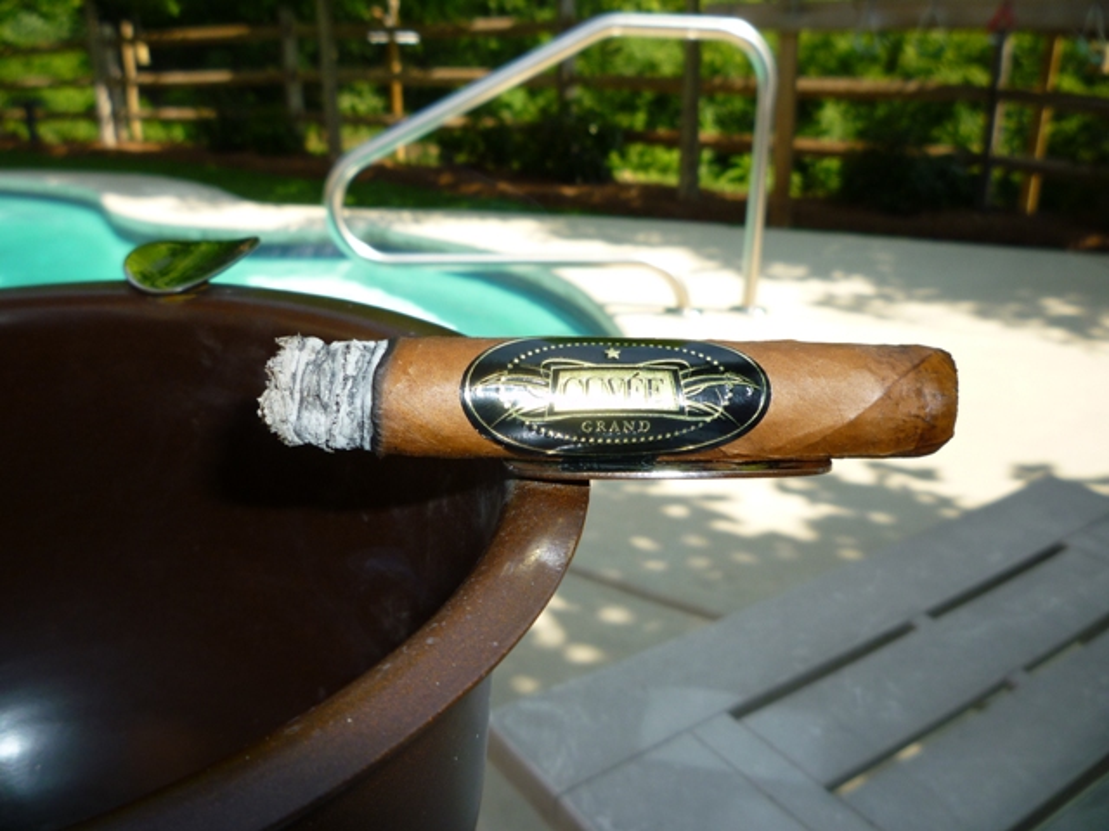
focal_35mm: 29
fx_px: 929
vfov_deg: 48.2
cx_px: 554
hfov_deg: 61.7
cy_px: 416
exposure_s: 1/250
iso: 100
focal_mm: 5.2
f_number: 4
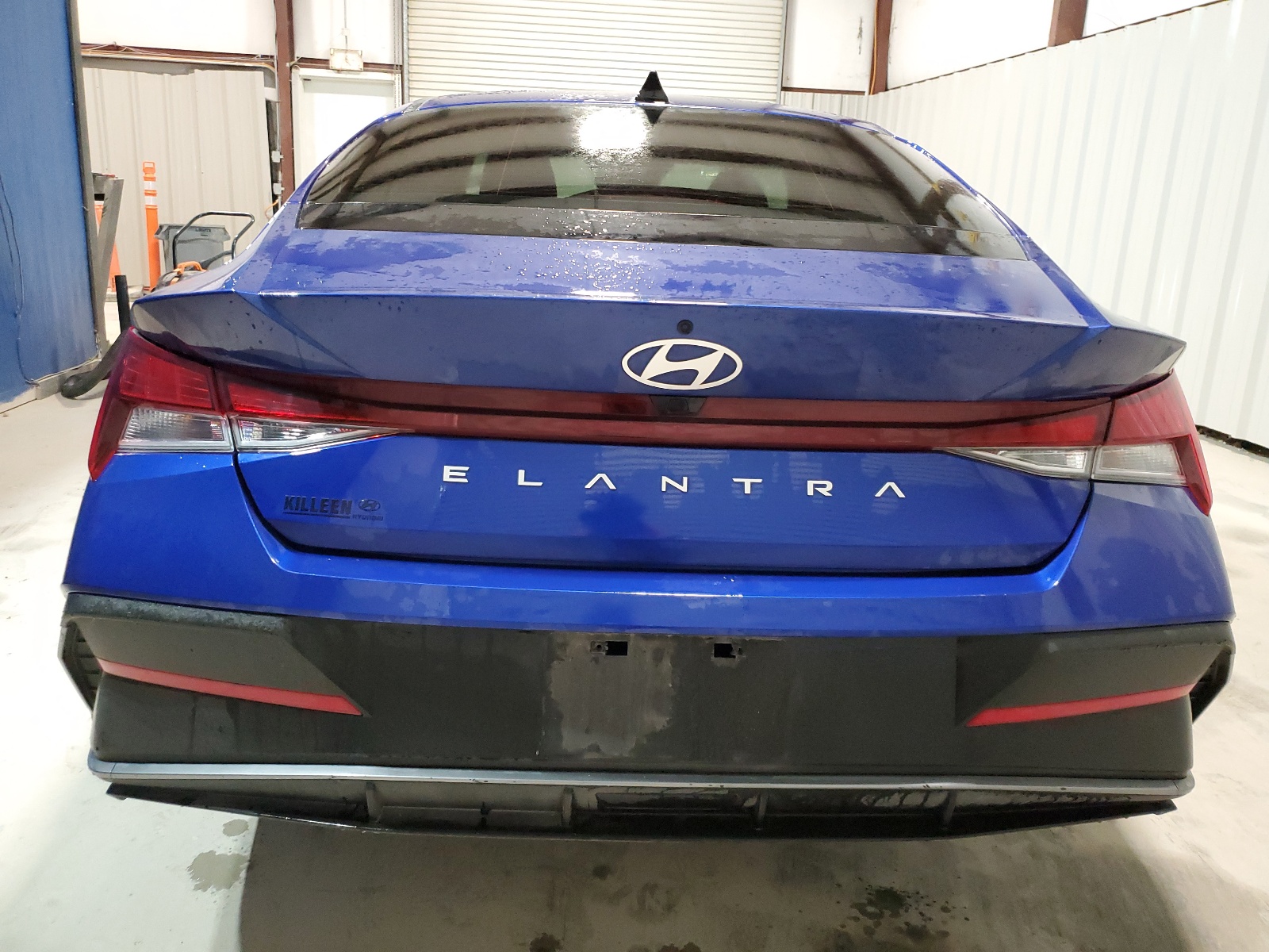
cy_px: 476
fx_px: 953
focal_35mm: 26
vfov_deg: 53.1
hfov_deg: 67.3
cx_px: 634
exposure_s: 1/60.2
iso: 377
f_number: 1.5
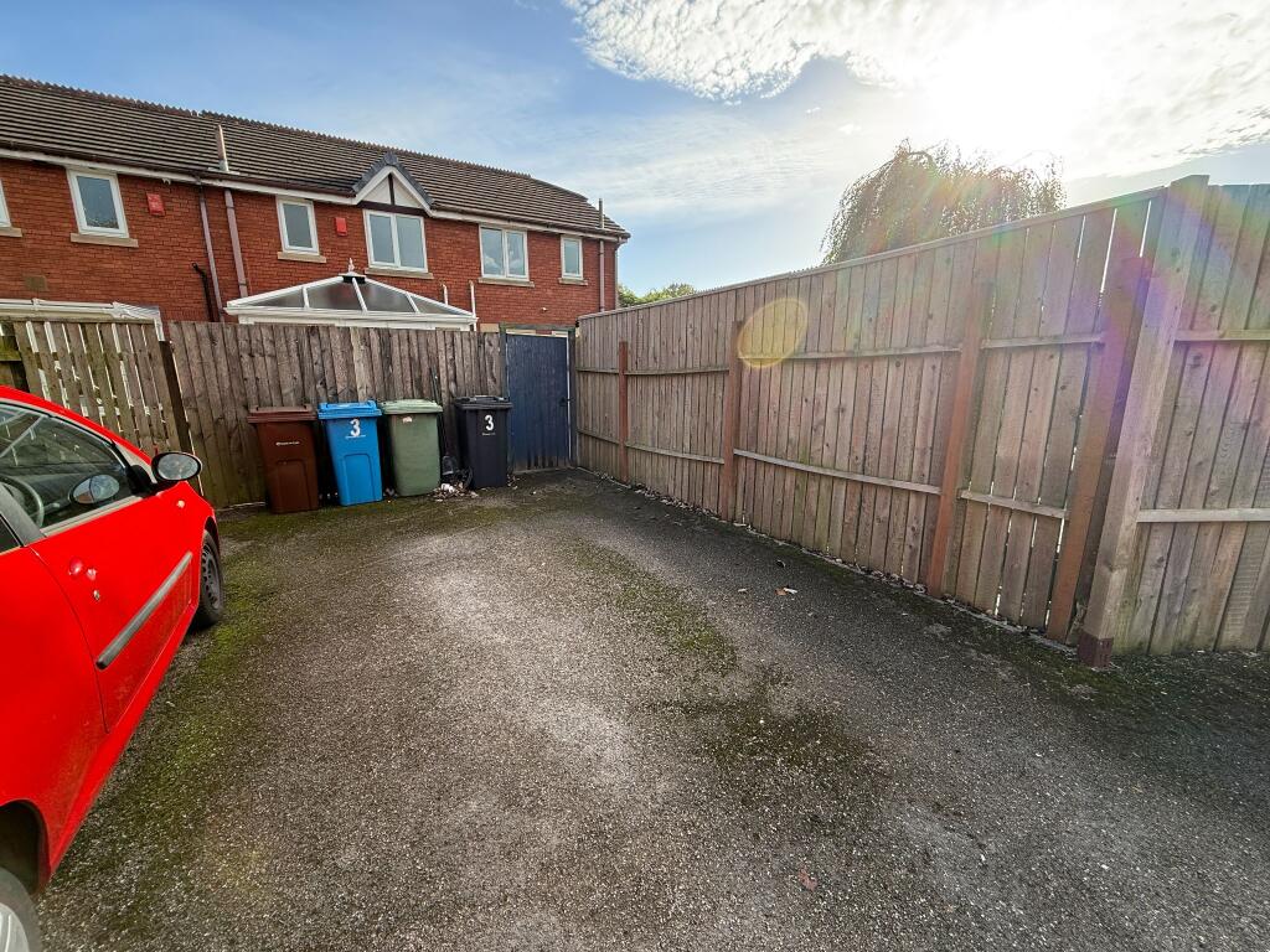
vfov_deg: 85.7
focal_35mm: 14
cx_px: 635
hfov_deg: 102.1
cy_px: 476
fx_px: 514
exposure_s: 1/388
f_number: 2.2
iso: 64
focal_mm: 2.22
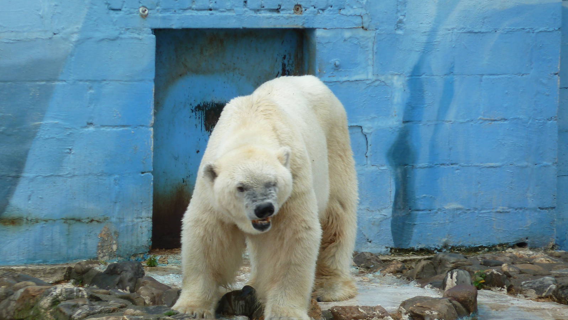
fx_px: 5678
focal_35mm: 377
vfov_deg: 3.2
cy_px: 210
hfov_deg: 5.7
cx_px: 285
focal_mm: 49.2
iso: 80
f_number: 4.9
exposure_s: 1/125
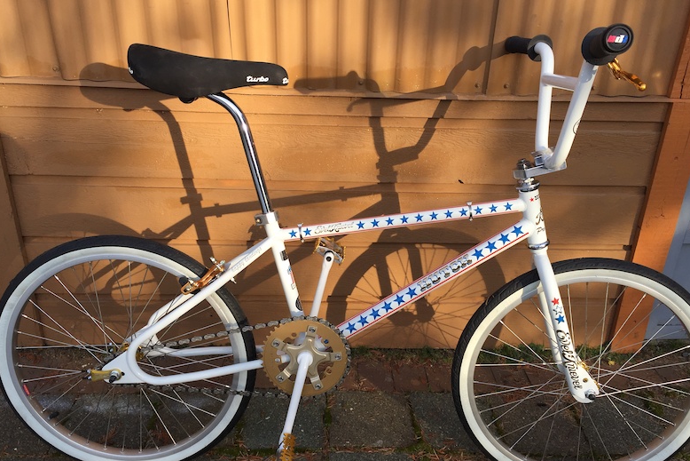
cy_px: 252
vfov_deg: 42.3
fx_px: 594
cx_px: 346
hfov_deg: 60.3
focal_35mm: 31
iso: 32
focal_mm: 4.15
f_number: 2.2
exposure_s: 1/514
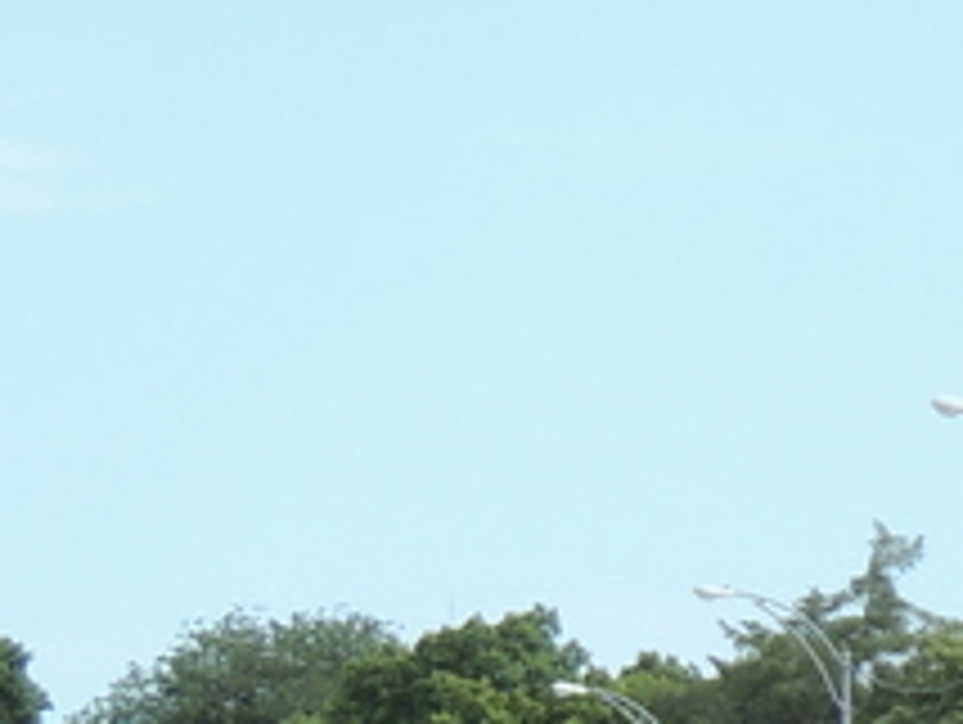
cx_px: 1953
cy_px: 567
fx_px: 11920
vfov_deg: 3.5
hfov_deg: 4.6
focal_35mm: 428
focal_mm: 15.1
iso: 100
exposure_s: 1/400
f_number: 4
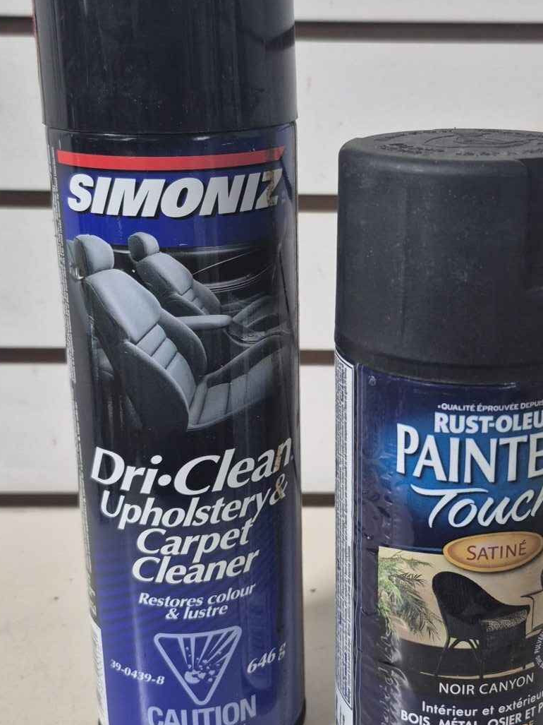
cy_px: 313
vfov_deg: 43.8
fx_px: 900
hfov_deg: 33.5
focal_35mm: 43
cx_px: 317
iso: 400
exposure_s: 1/120
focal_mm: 5.4
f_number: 1.8
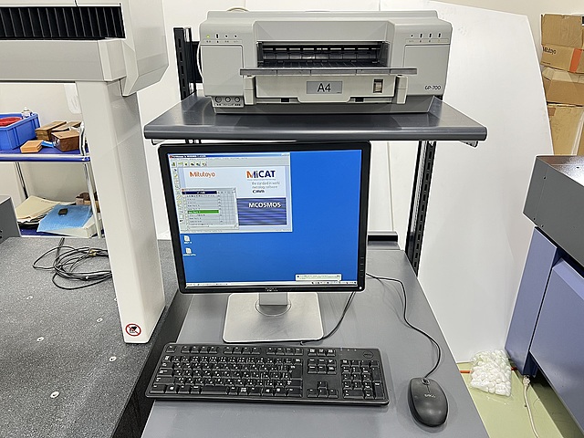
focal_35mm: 26
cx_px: 292
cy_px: 219
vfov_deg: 53.1
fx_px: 439
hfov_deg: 67.3
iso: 100
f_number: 1.5
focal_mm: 5.7
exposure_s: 1/50
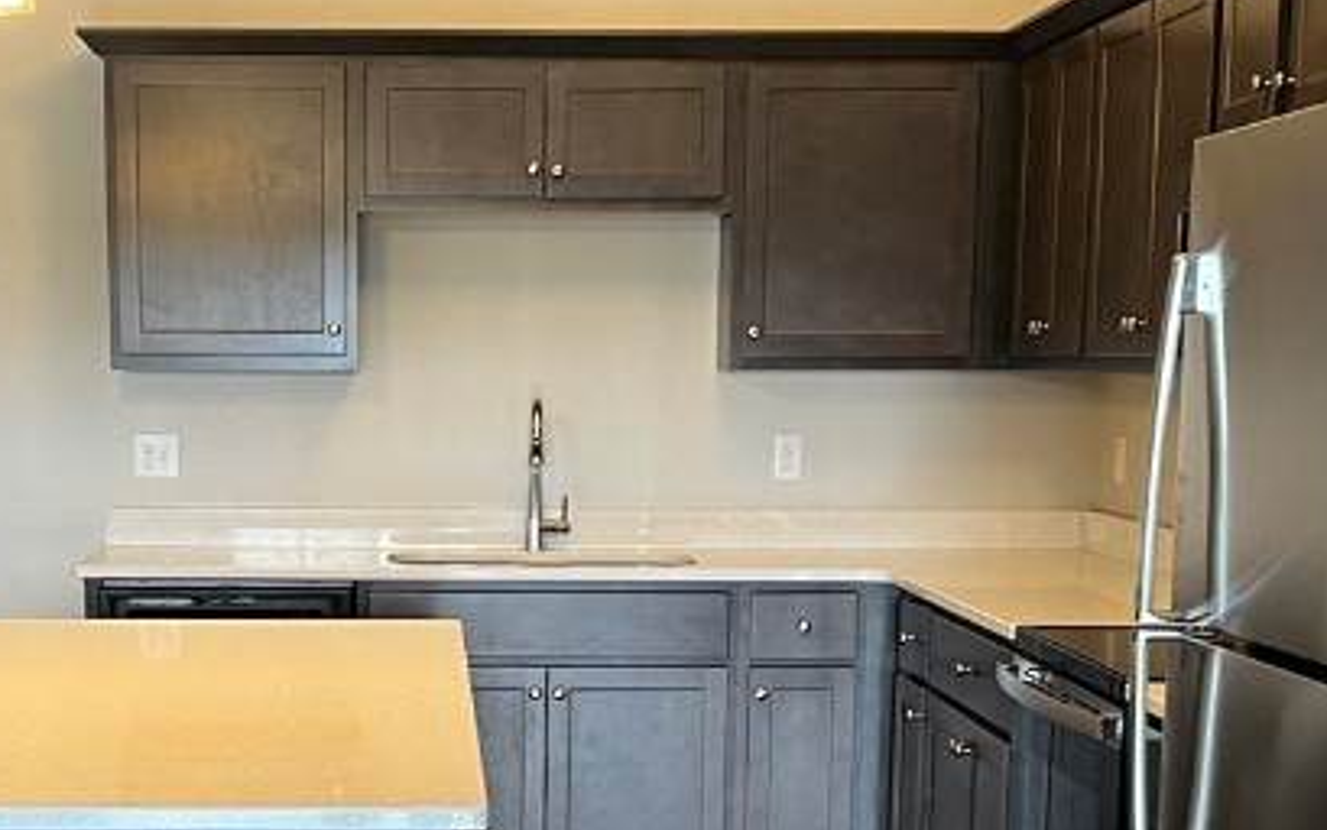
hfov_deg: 29.5
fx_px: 2496
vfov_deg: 18.5
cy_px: 788
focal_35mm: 69
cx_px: 425
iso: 200
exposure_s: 1/60
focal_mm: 5.1
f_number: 1.6
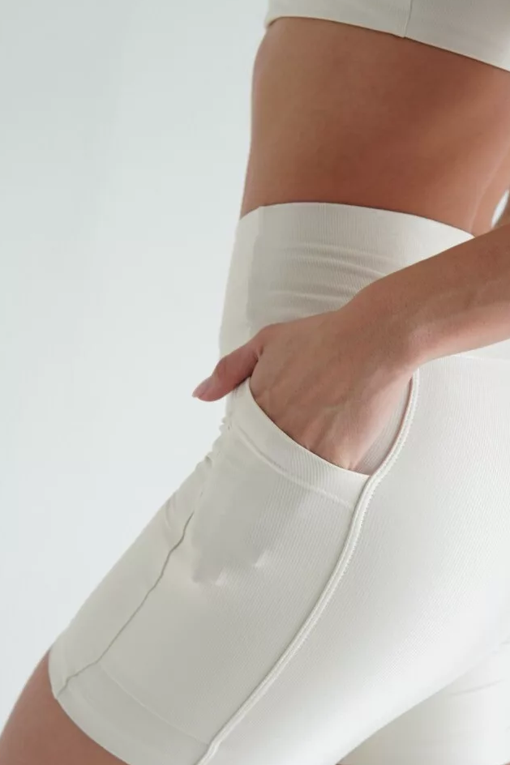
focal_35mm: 61
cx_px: 300
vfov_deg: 32.8
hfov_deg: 22.2
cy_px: 461
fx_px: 1297
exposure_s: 1/100
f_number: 4.5
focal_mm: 30
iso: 125
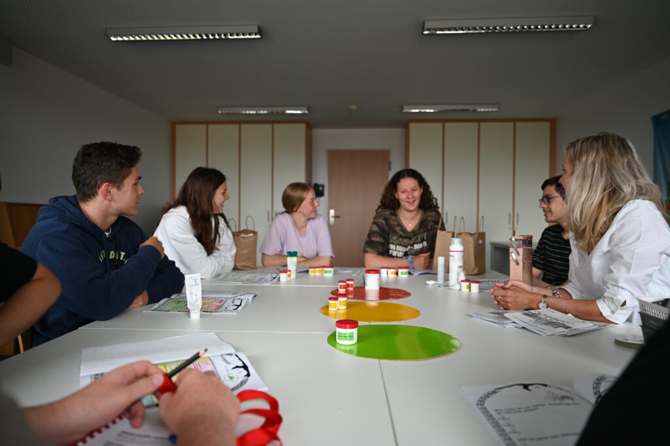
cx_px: 335
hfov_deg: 73.8
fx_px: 446
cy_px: 223
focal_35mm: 24
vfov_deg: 53.1
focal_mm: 24
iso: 1000
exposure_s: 1/160
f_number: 2.8
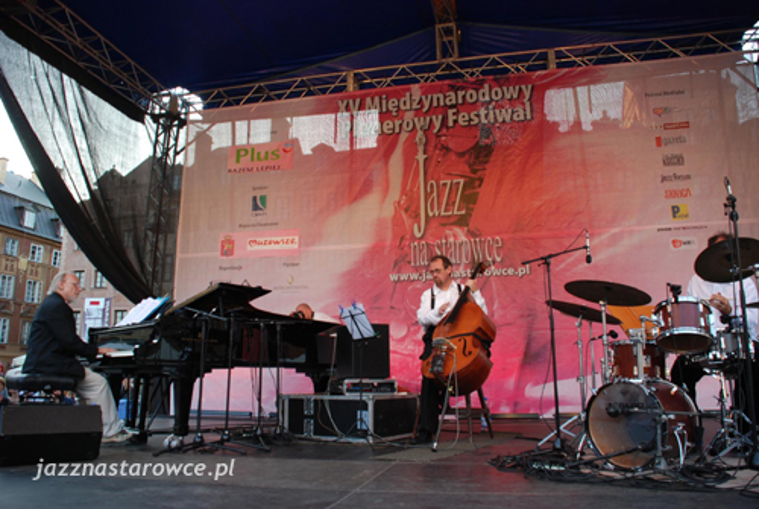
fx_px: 570
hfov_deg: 67.3
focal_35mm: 27
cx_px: 380
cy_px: 254
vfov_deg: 48.1
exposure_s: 1/50
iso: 200
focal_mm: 18
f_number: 3.5
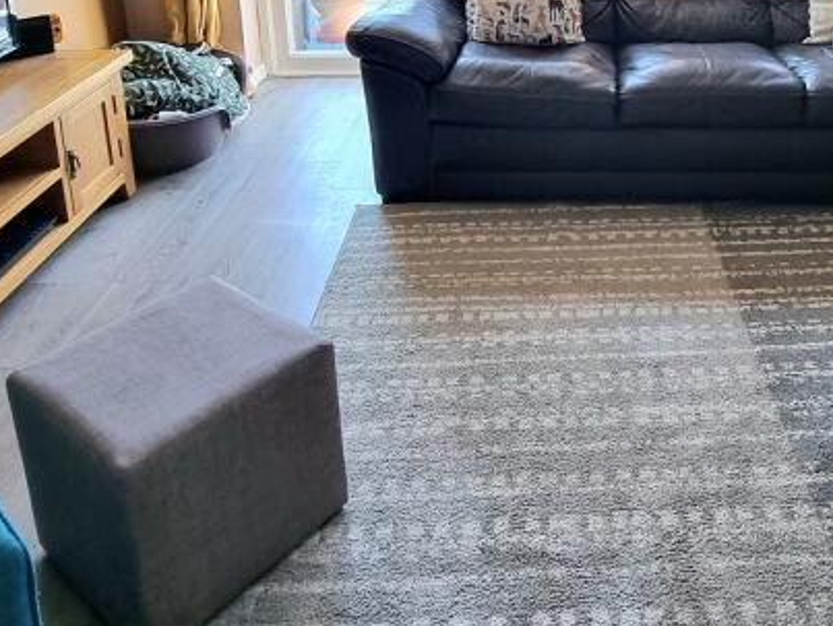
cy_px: -23
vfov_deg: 37.6
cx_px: 589
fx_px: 795
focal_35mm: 33
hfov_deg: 53.6
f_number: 2.2
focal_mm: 2.2
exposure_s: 1/60.2
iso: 100
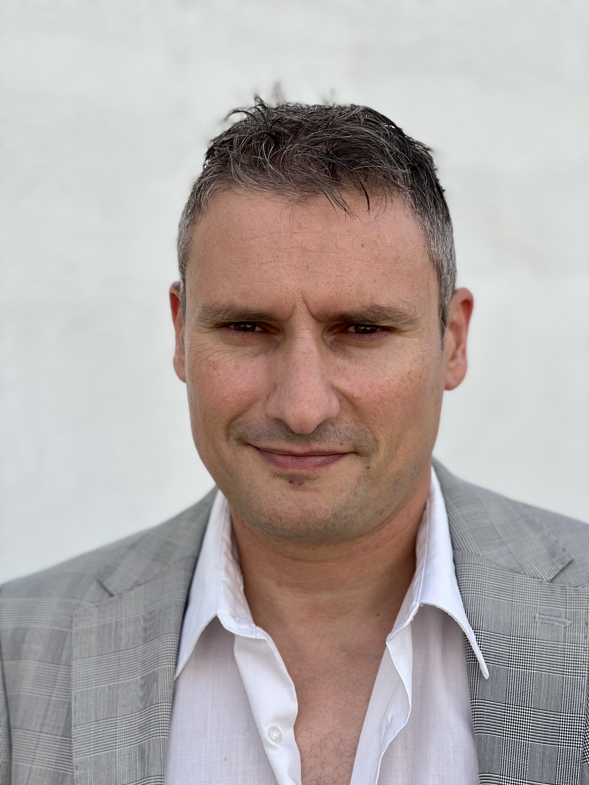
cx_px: 294
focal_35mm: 77
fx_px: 1747
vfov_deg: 25.3
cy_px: 392
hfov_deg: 19.1
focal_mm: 9
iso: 32
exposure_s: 1/362
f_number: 2.8
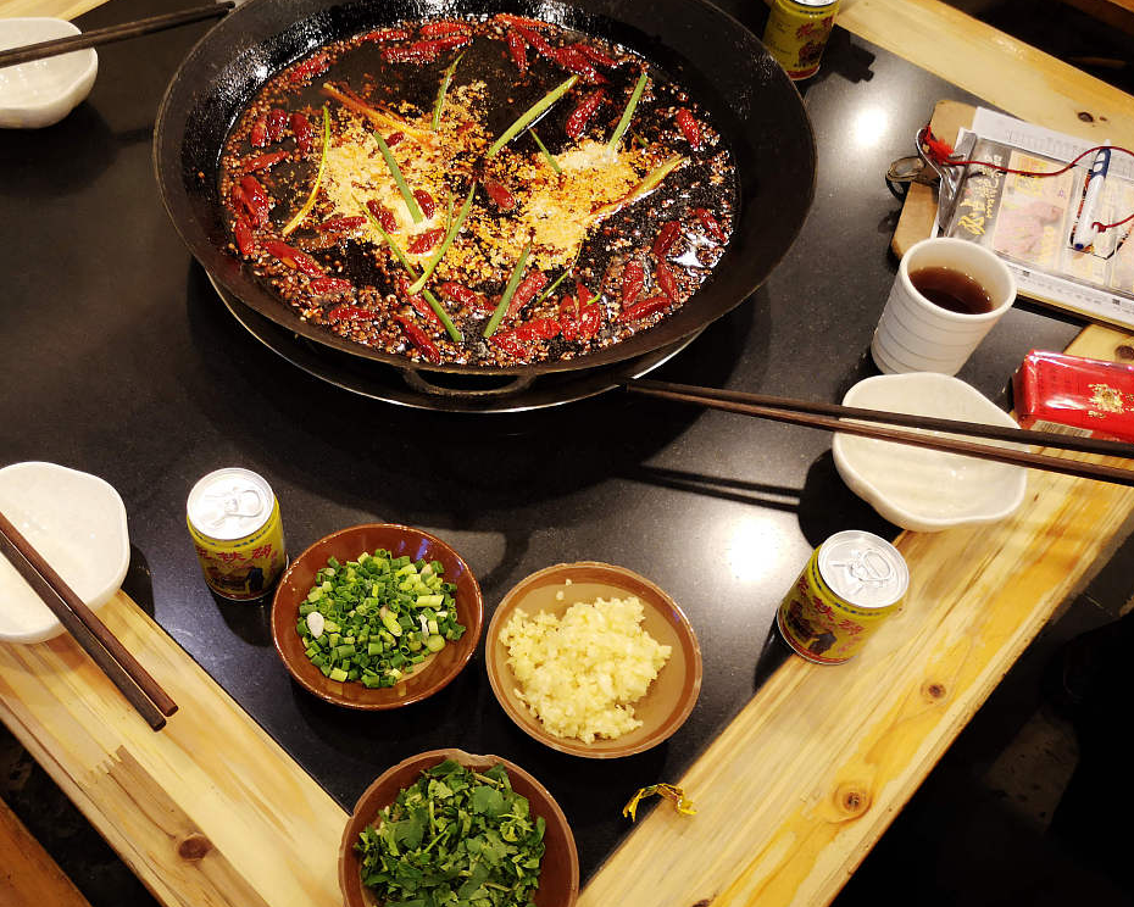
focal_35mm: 34
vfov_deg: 43.3
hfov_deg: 52.3
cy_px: 493
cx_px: 429
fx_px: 1141
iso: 160
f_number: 1.8
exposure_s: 1/33.3
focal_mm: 3.95
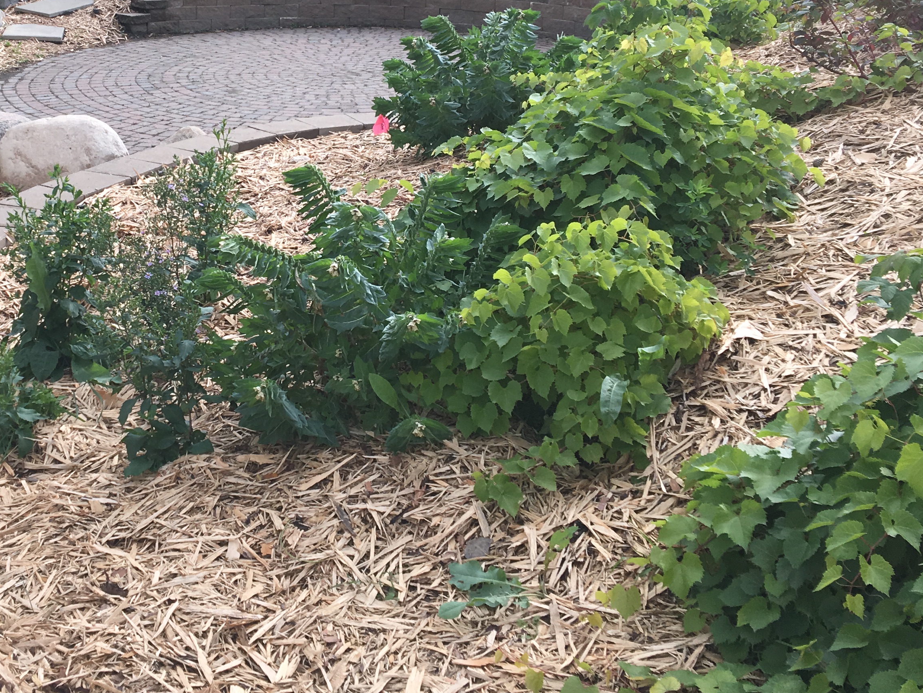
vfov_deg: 28.1
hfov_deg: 36.9
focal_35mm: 51
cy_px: 154
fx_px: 1360
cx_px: 268
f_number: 2.2
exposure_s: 1/460
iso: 25
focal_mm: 4.15
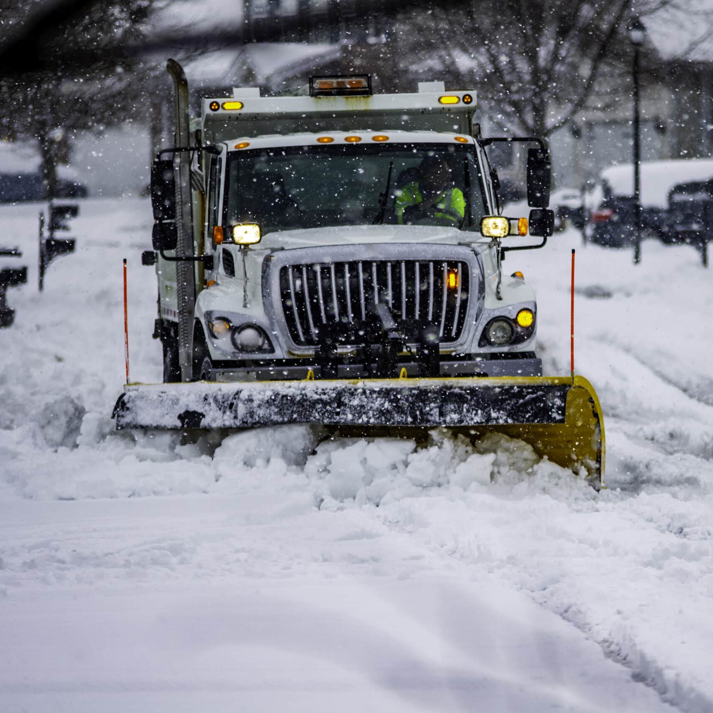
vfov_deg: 4.6
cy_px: 356
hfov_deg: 4.6
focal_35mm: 384
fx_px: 8948
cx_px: 489
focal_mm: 200
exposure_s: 1/1600
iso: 200
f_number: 2.8
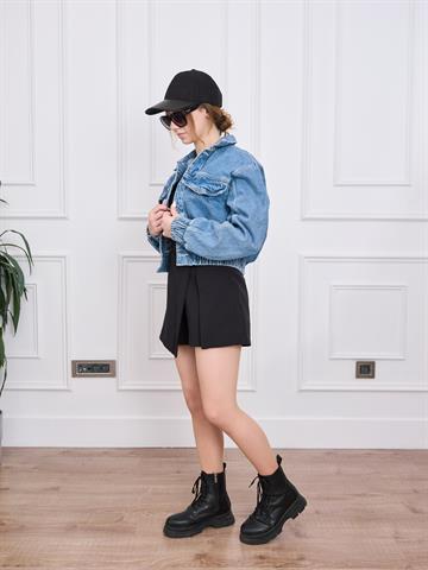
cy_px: 285
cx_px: 214
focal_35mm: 37
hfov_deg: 38.7
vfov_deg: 50.1
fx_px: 610
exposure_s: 1/100
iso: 100
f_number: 4
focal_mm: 17
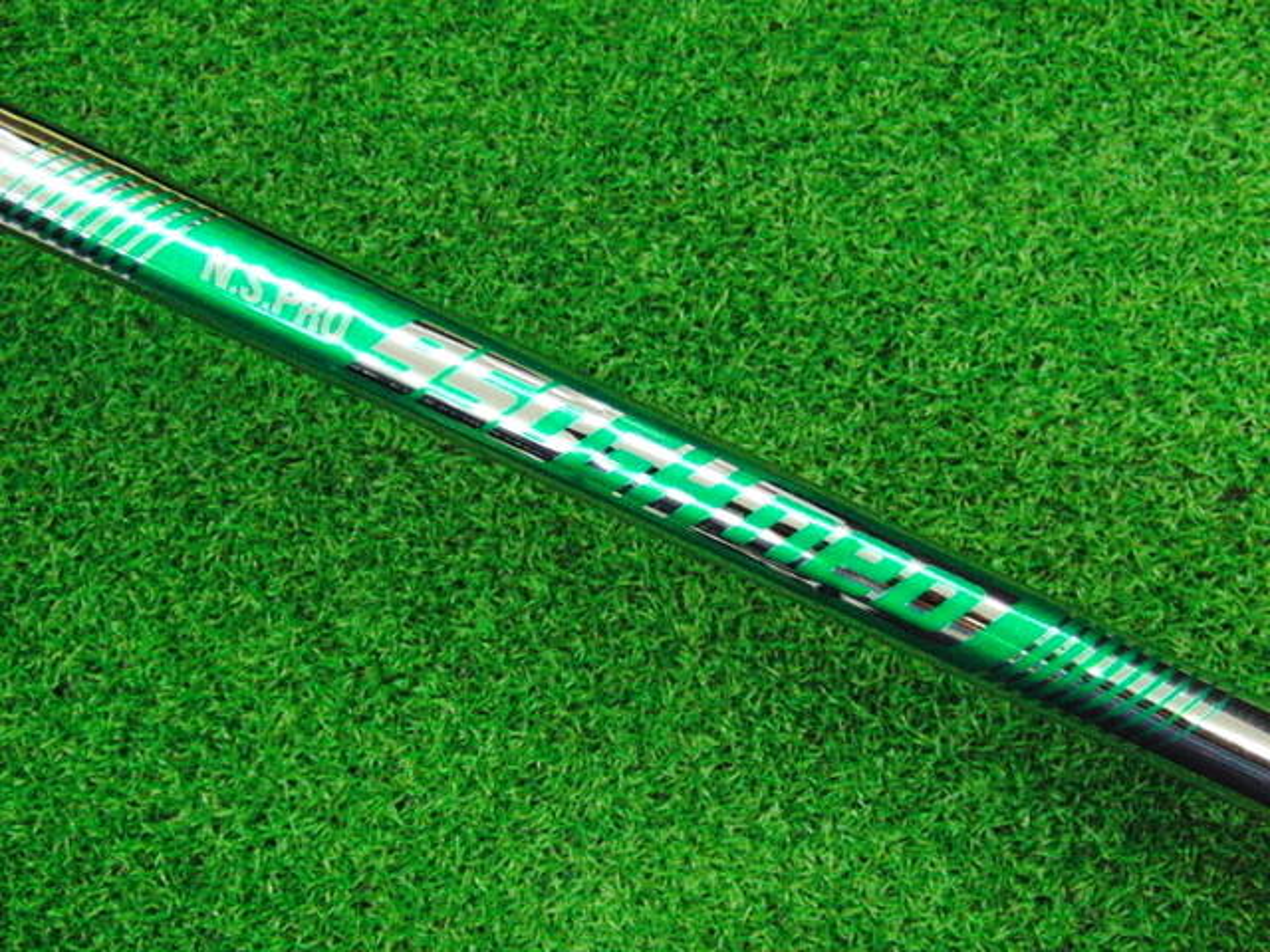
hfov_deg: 50.1
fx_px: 1357
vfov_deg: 38.7
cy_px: 476
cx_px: 635
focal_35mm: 37
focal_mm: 6.42
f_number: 3.6
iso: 3200
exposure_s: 1/250
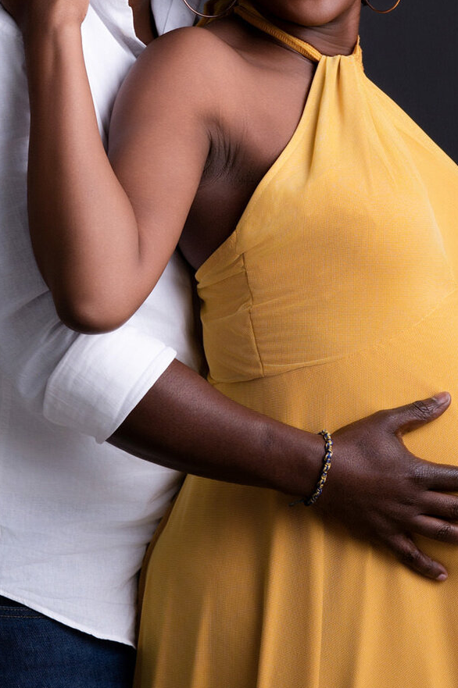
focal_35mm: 129
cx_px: 229
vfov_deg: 15.8
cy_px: 183
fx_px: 2465
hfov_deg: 10.6
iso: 200
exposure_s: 1/160
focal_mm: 63
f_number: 10
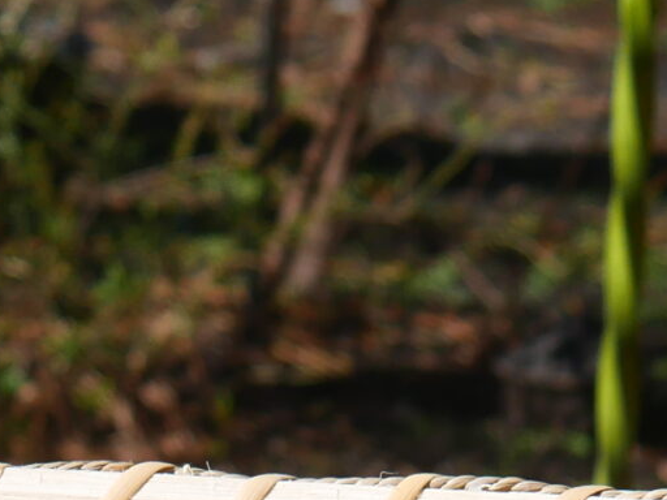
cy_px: 859
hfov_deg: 7.8
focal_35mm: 250
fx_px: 4817
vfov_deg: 5.9
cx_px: -205
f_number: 5.3
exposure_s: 1/800
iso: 200
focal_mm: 25
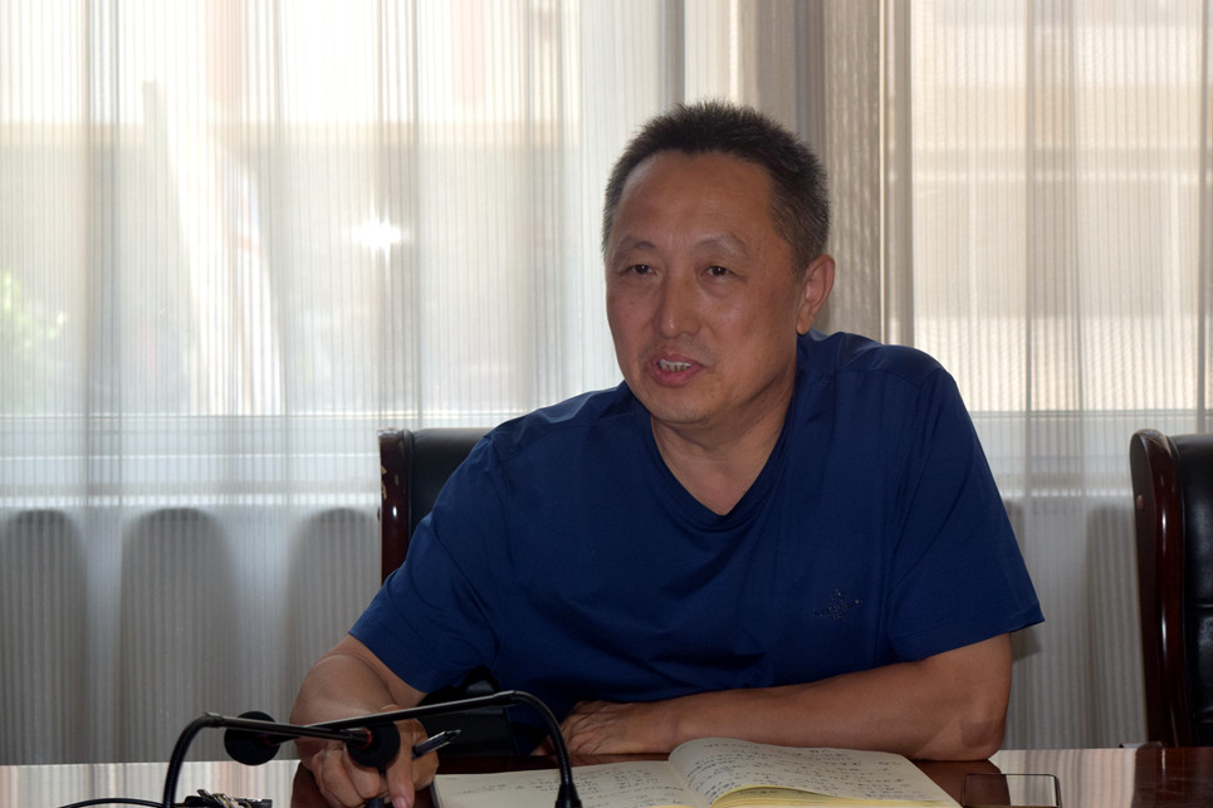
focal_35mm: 103
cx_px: 661
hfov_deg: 19.9
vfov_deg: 13.3
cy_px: 457
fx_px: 3457
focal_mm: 55
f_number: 5.6
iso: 450
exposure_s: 1/125
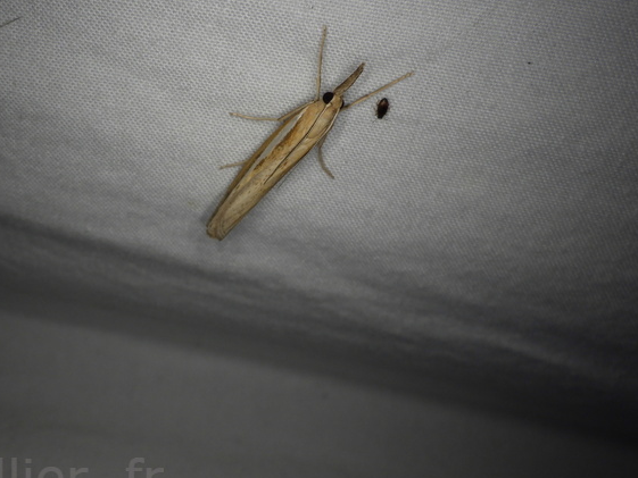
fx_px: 885
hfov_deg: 39.5
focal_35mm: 48
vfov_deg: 30.1
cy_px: 176
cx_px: 256
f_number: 4.6
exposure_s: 1/500
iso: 125
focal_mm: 6.1
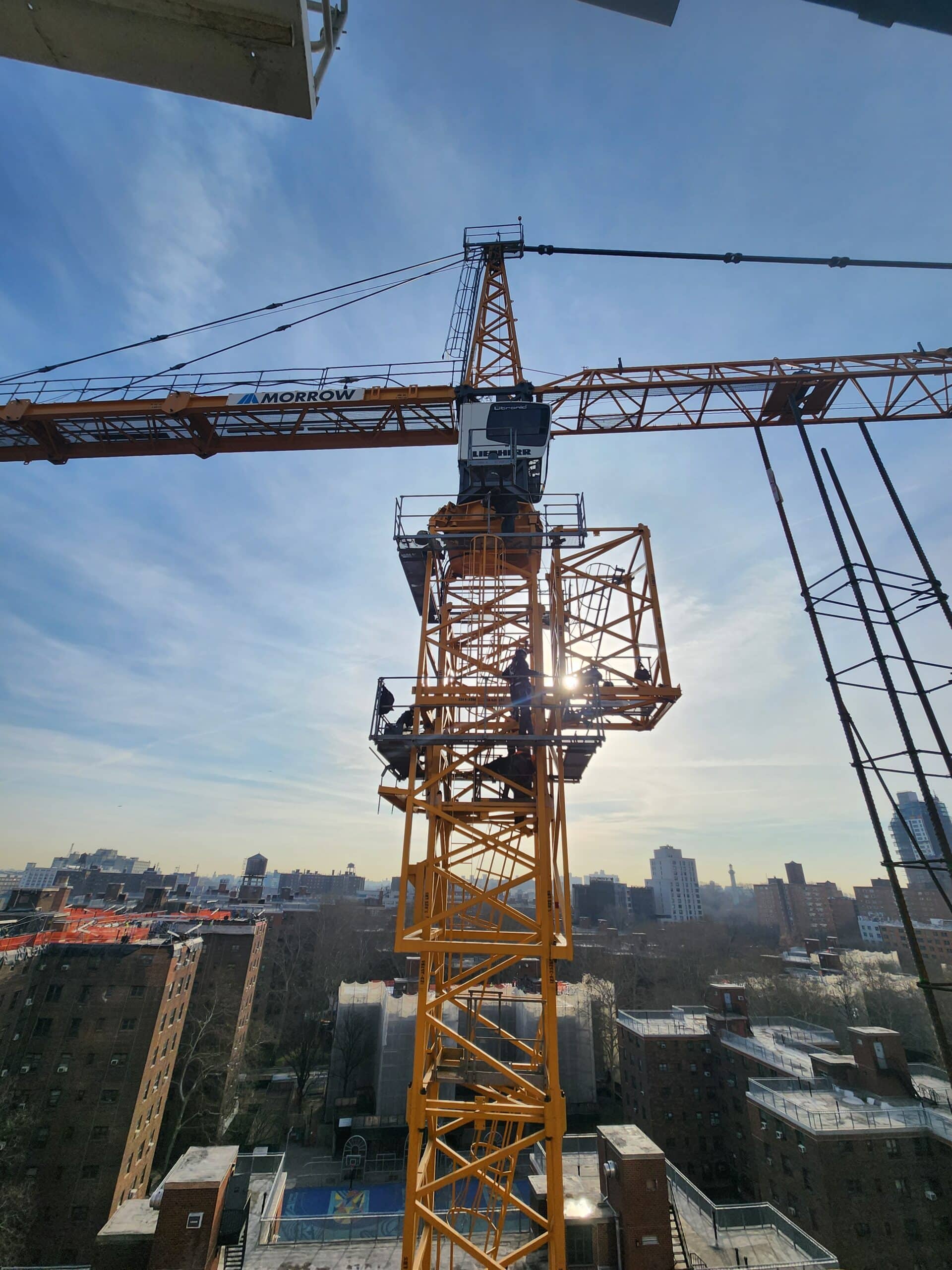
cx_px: 476
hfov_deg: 89.9
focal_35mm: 13
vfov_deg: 106.2
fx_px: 477
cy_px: 635
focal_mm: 2.2
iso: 50
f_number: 2.2
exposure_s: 1/3647
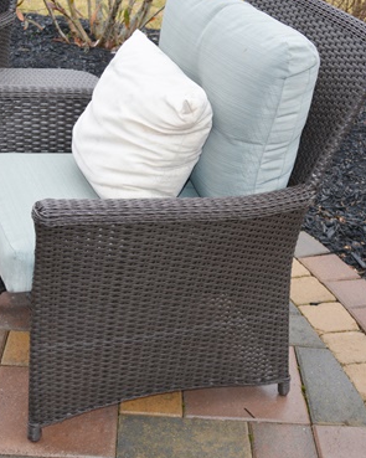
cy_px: 213
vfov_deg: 34.1
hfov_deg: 27.6
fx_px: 745
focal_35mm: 55
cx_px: 158
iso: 180
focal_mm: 24
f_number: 4
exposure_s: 1/200
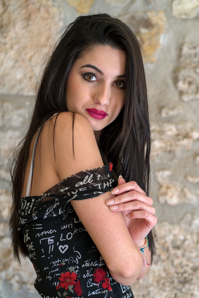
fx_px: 704
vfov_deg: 23.9
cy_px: 149
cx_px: 100
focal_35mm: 85
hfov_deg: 16.1
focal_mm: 85
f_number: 4
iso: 400
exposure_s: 1/100
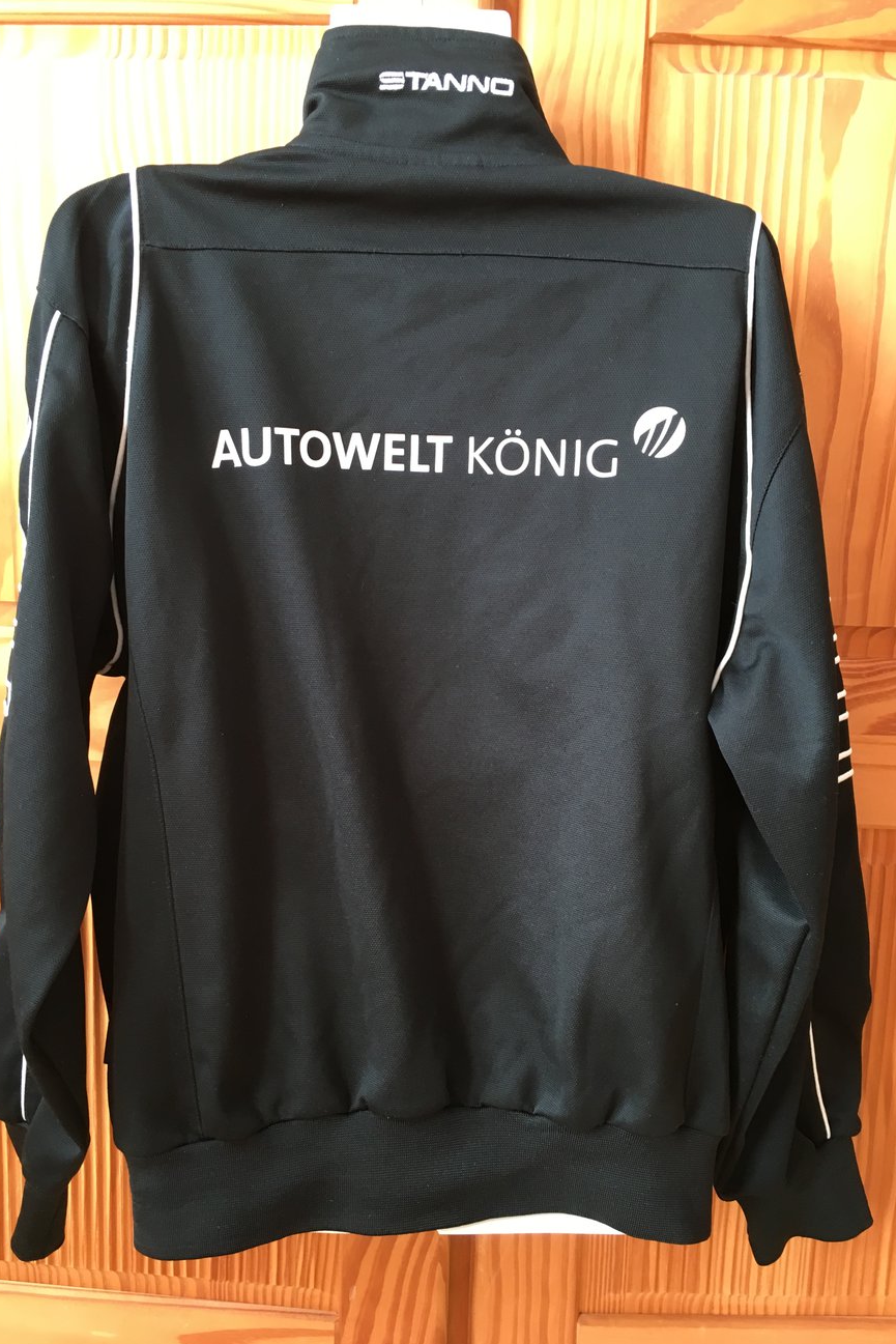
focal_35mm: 31
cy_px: 674
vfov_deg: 60.3
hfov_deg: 42.3
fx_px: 1157
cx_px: 438
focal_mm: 4.15
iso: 100
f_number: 2.2
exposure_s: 1/33
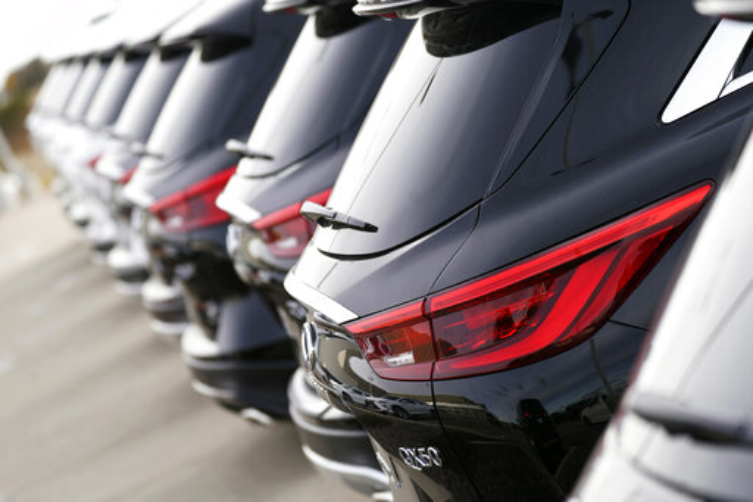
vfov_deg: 8.1
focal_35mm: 169
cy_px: 251
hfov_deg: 12.2
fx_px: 3534
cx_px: 376
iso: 200
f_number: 5.6
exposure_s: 1/250
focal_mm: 169
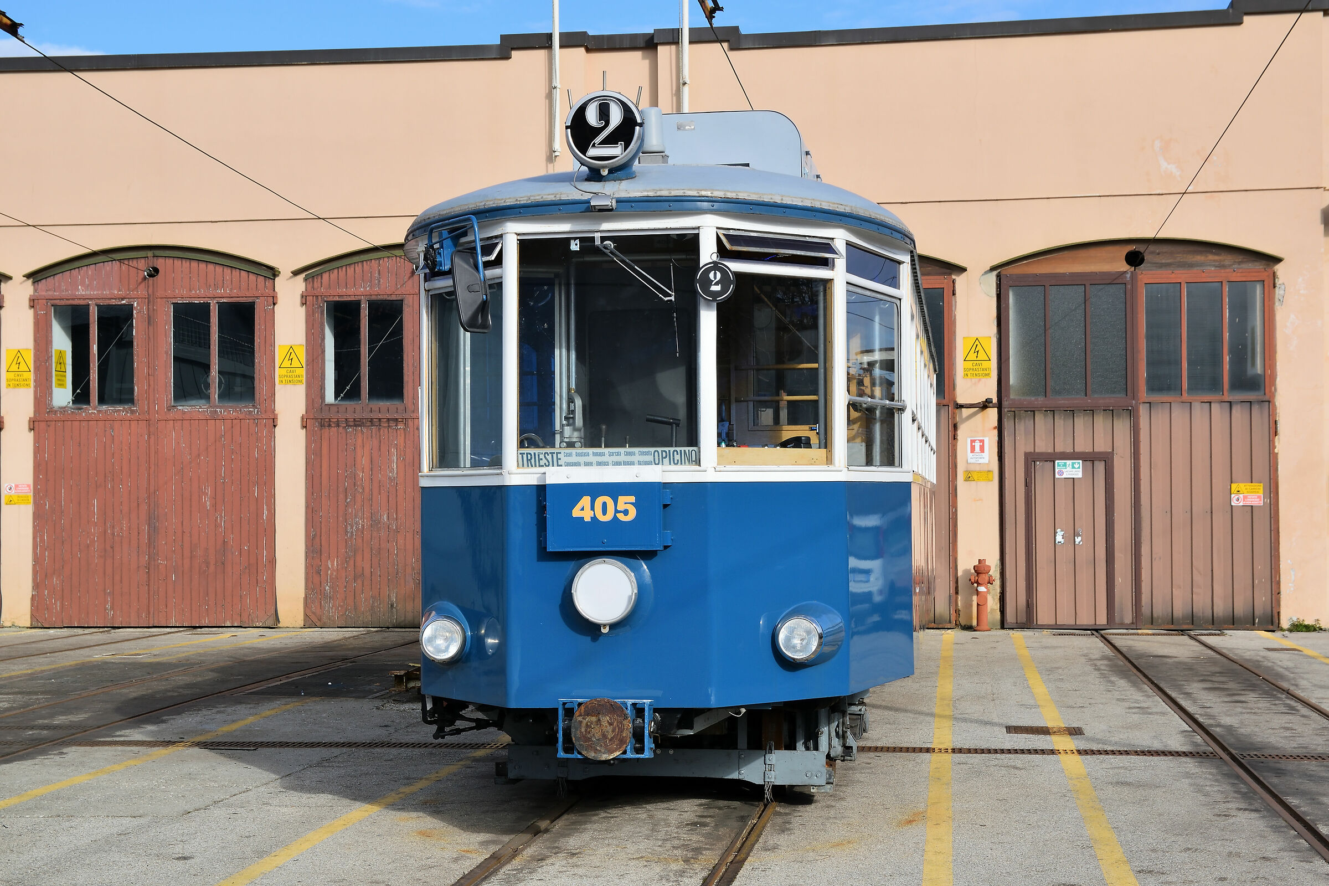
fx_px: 1993
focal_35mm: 54
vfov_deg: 25.1
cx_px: 664
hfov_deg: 36.9
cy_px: 443
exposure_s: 1/250
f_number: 11
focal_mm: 36
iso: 100
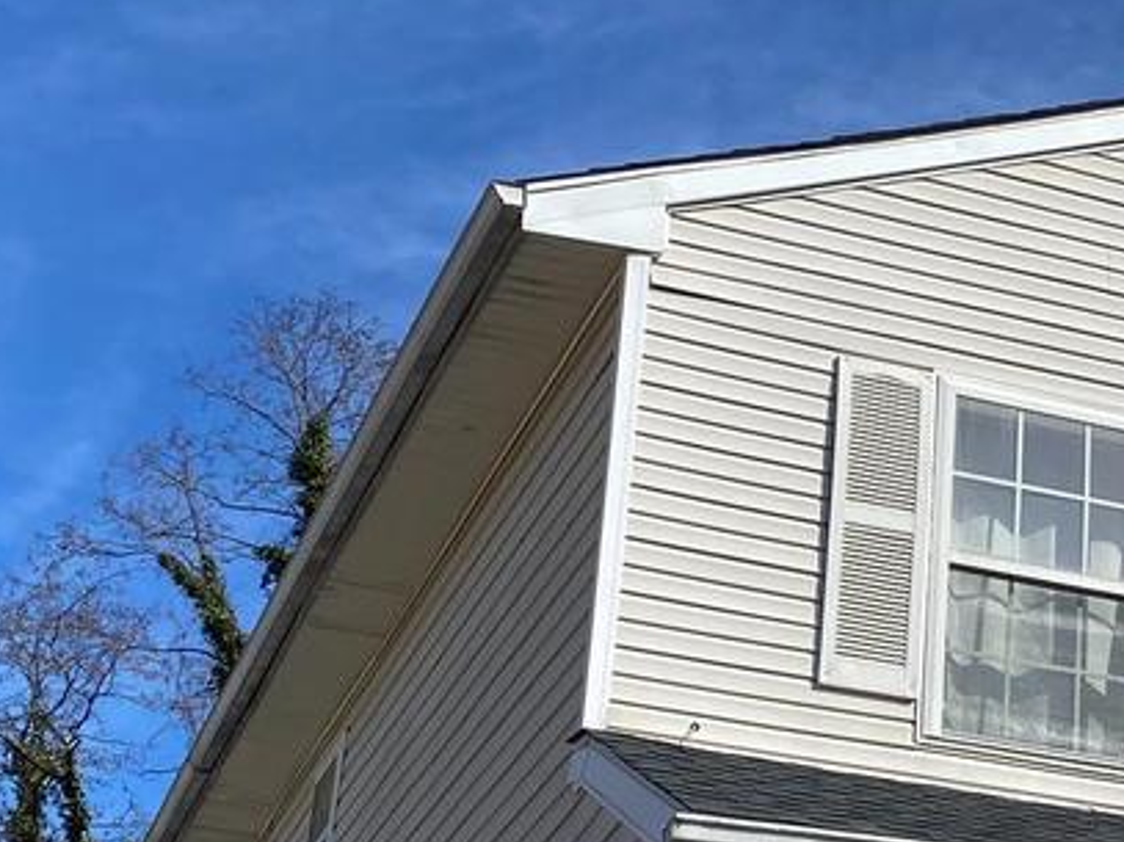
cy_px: 574
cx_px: 1132
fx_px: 2986
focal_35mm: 92
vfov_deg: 16.0
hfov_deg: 20.6
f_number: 1.8
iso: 32
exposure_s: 1/3300
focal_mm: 4.25
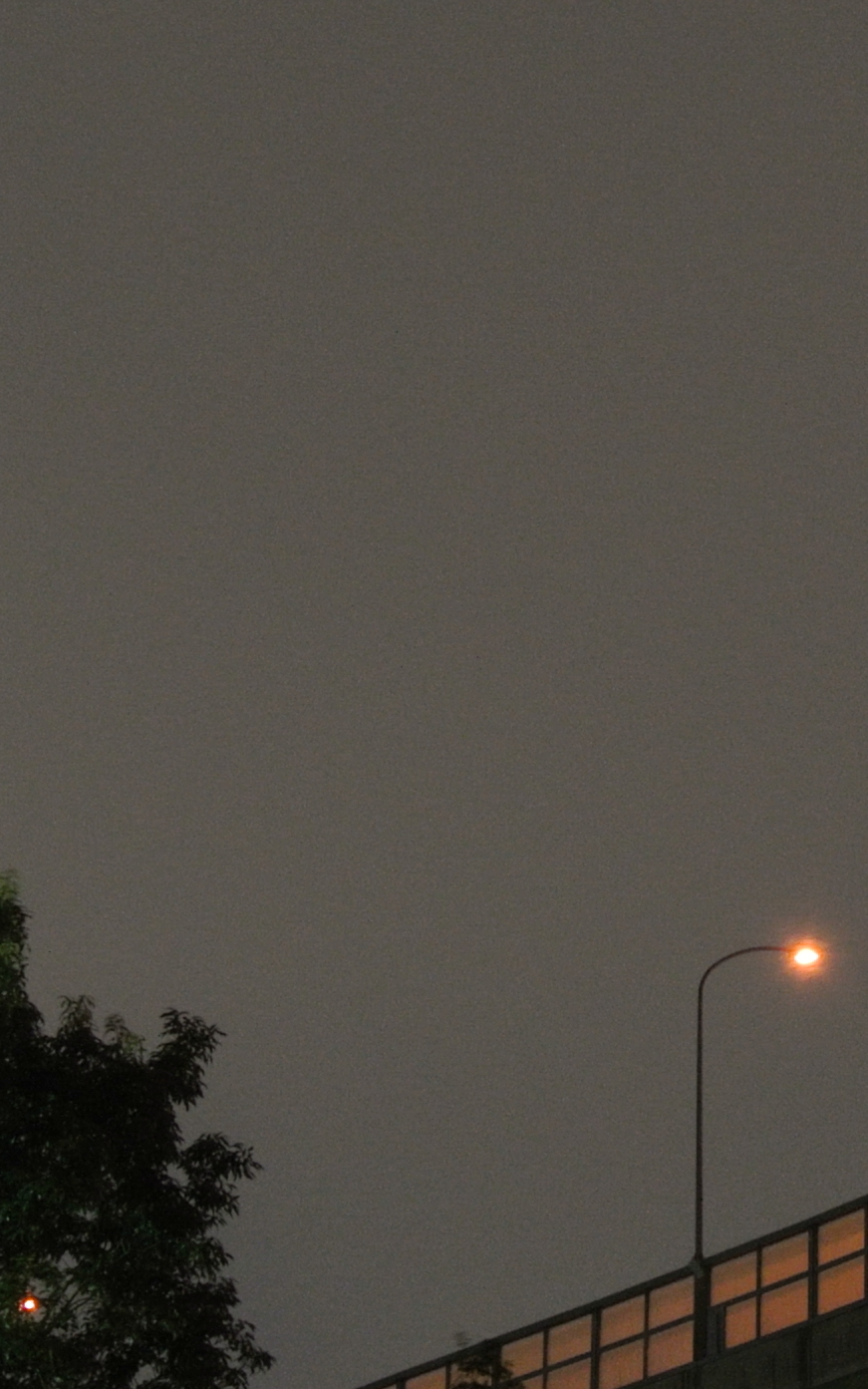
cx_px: 1177
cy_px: 967
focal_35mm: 139
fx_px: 5259
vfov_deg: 15.0
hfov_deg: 9.3
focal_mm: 18.2
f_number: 5.6
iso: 400
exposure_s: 4
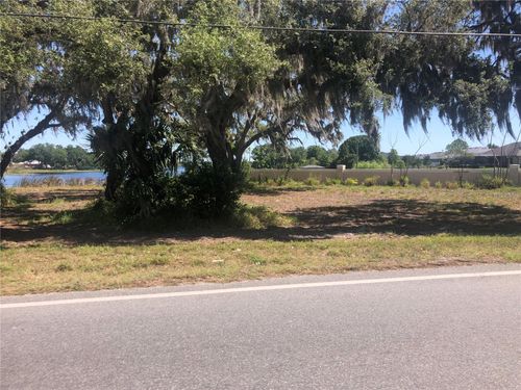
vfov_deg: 49.7
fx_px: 421
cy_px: 195
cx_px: 260
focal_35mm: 28
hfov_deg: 63.4
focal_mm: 3.99
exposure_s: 1/1116
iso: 20
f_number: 1.8
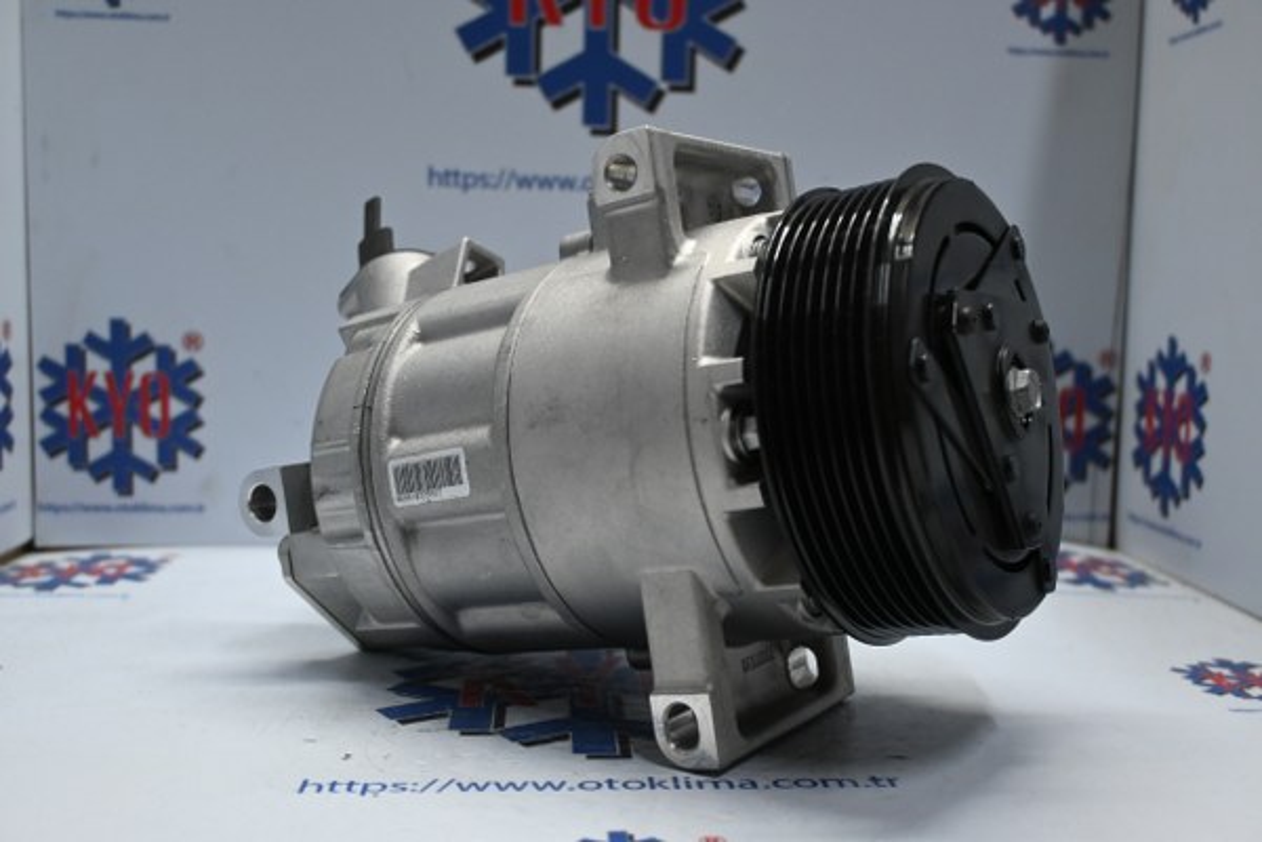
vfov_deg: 35.5
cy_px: 421
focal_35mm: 38
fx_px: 1314
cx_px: 631
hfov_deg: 51.3
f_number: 4.2
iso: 1000
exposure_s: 1/125
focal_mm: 25
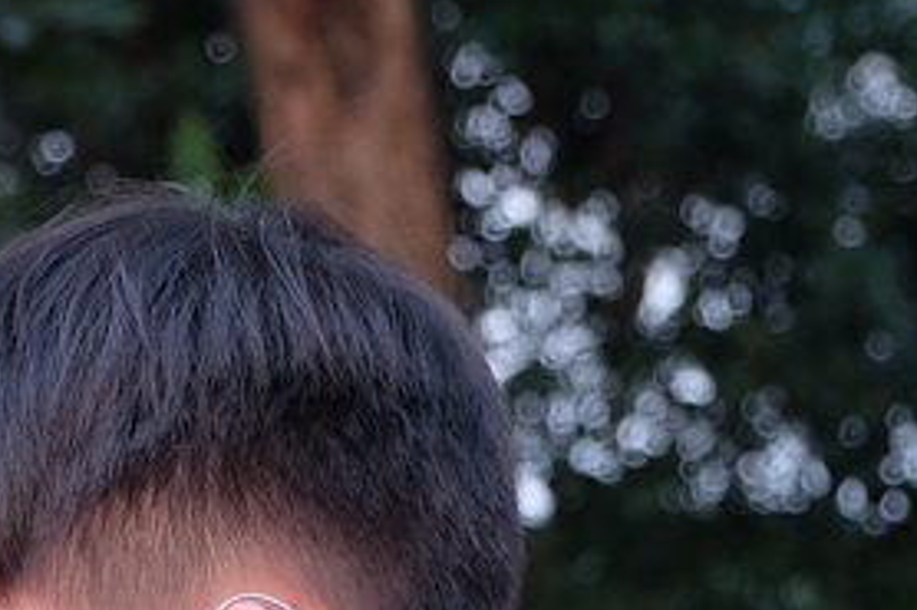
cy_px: 1034
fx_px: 5728
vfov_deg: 6.0
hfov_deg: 9.1
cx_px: -148
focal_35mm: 225
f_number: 4
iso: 800
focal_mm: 40.7
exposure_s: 1/52
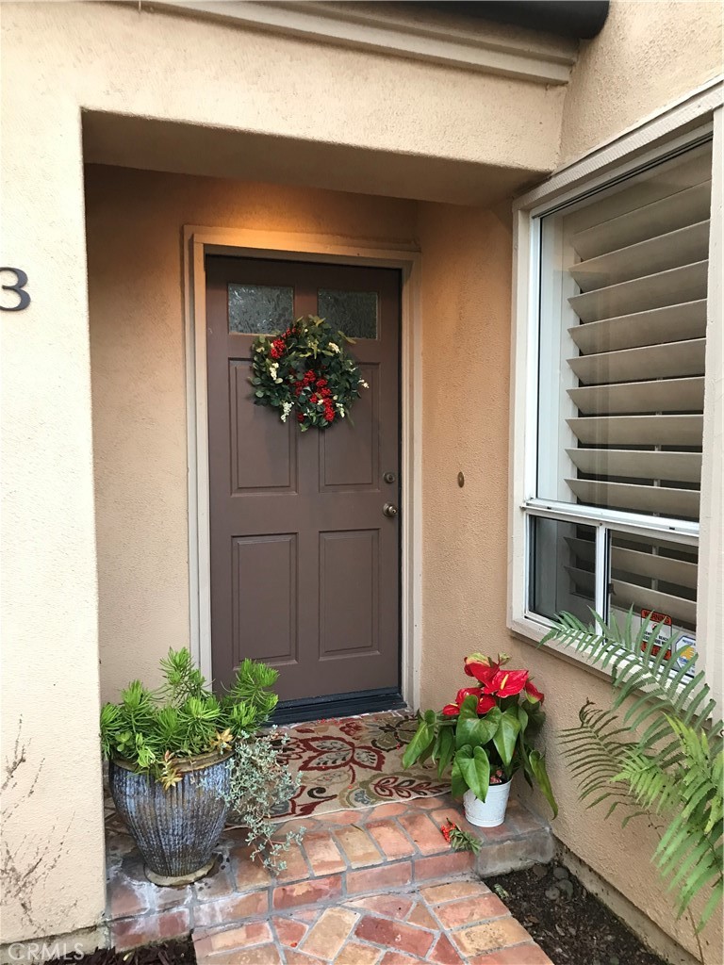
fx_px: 781
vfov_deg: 63.4
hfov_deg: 49.7
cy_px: 482
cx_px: 362
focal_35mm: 28
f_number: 1.8
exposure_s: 1/30
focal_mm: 3.99
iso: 40
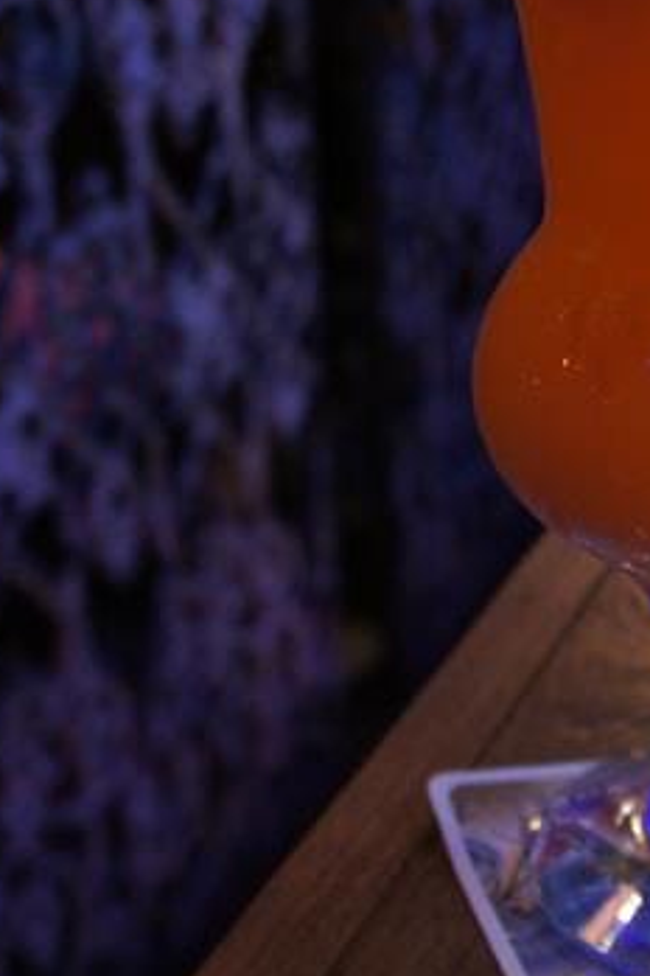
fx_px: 1869
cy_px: 90
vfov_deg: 28.1
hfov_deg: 19.0
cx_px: 703
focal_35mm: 69
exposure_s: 1/30
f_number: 4
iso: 1250
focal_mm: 20
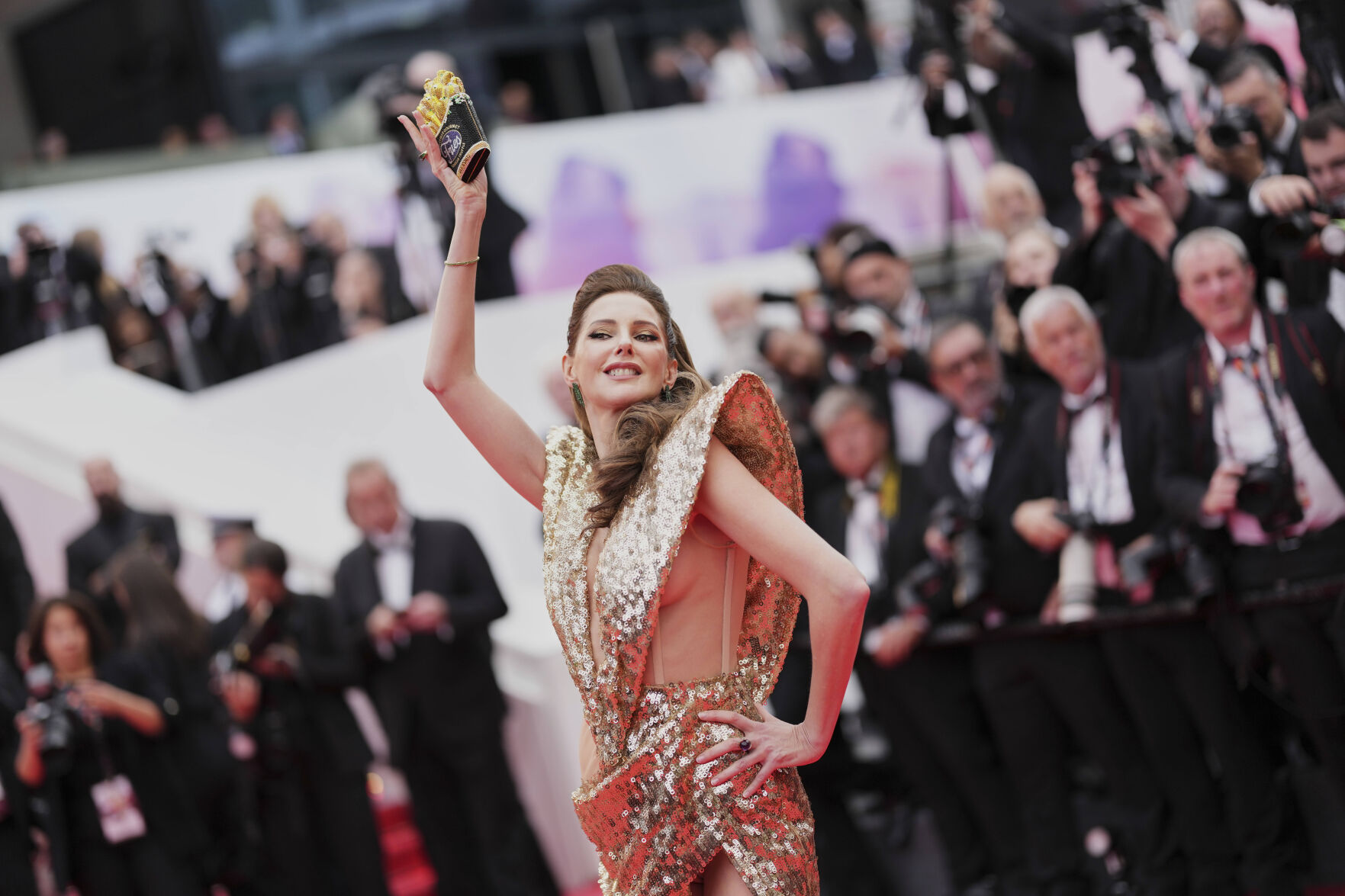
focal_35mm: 85
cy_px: 448
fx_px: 3175
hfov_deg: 23.9
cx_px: 672
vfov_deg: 16.1
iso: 400
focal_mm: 85
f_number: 1.4
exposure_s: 1/2000
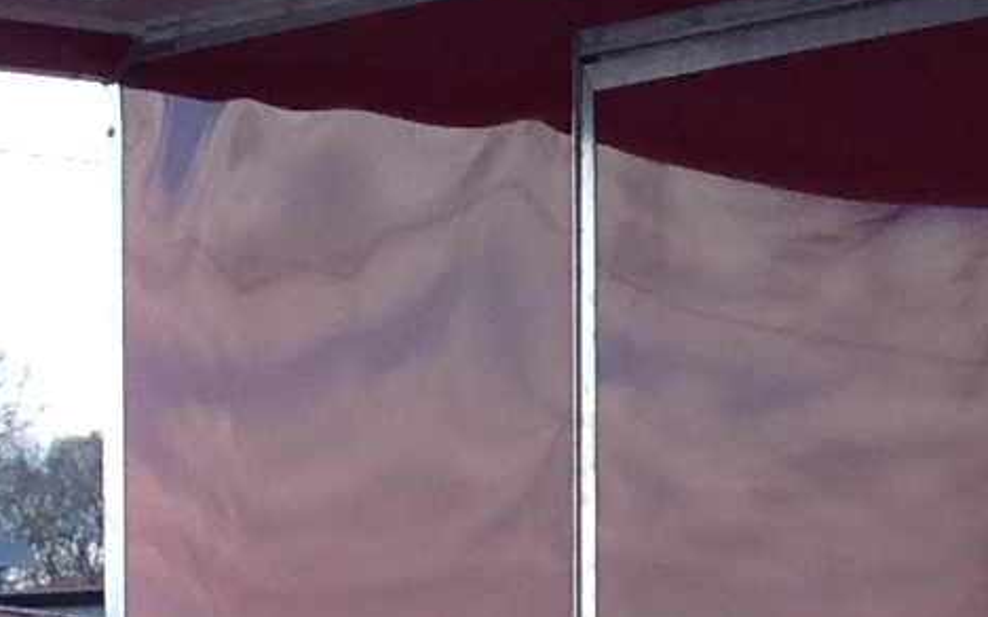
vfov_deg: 5.3
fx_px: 6567
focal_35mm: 244
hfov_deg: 8.4
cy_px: 1270
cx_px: 1395
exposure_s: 1/583
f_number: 2.4
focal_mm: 4.12
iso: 50
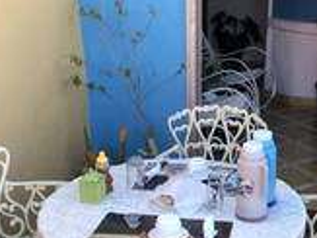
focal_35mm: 62
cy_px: 199
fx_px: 567
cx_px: 231
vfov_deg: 23.2
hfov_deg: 30.8
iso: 25
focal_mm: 4
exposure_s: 1/120
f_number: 1.8
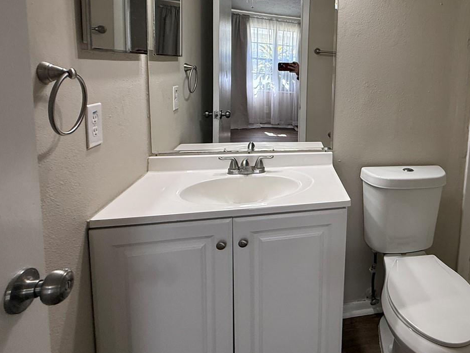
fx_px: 326
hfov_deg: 63.5
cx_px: 394
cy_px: 114
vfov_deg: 55.5
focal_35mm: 24
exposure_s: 1/120
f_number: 2.2
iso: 200
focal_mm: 2.22
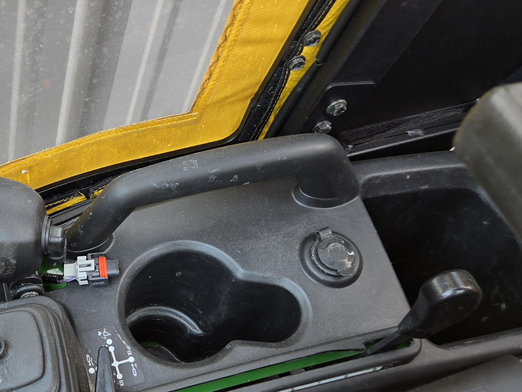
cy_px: 235
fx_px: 633
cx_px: 77
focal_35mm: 42
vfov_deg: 34.2
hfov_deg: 42.0
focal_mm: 5.4
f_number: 1.8
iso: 25
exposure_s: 1/145
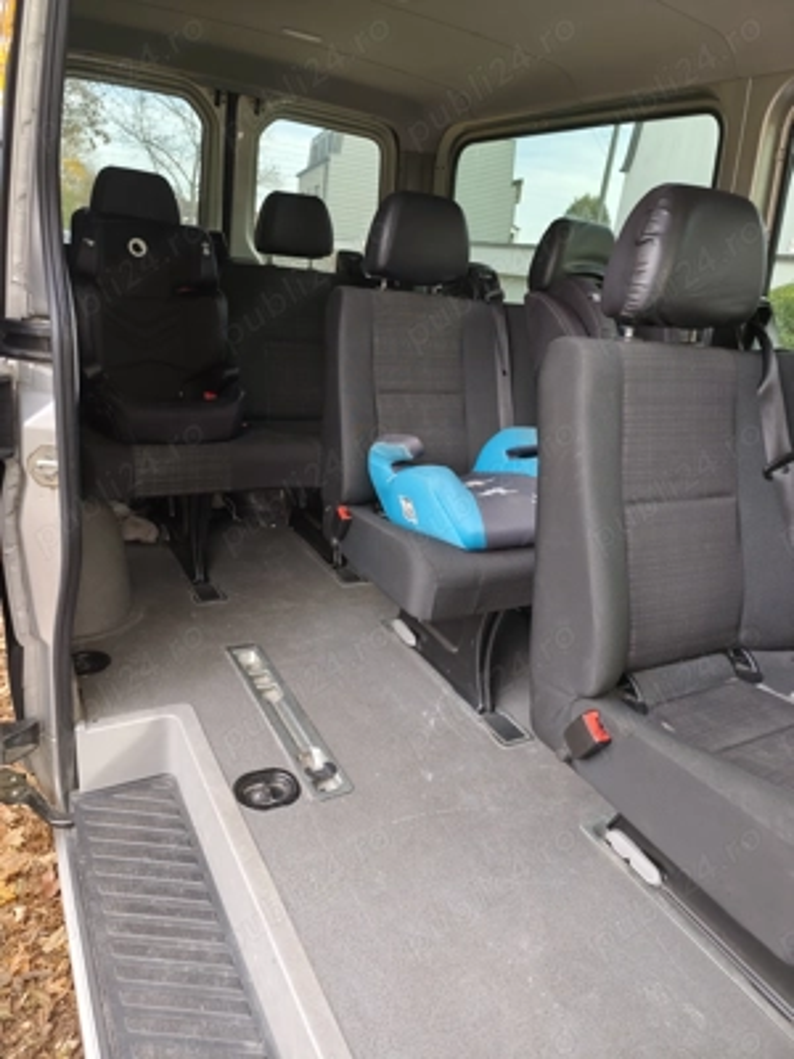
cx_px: 397
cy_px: 530
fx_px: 703
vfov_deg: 73.9
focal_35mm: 23
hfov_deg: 58.9
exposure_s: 1/53.2
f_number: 1.65
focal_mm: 6.19
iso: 400
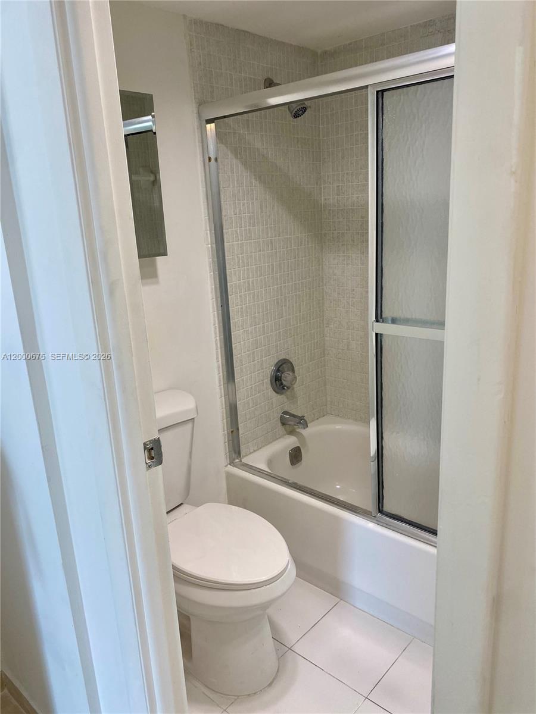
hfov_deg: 53.1
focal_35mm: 26
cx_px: 268
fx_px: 537
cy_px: 357
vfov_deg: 67.3
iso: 100
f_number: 1.8
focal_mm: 4.25
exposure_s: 1/120
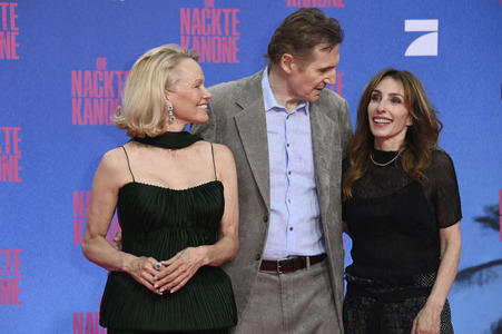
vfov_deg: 10.1
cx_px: 251
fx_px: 1881
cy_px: 167
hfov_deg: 15.2
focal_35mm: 135
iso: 250
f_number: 6.3
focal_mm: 135
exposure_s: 1/250
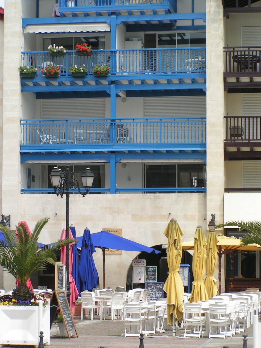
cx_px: 130
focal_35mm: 119
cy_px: 174
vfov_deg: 16.6
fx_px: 1197
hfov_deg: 12.4
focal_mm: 18.2
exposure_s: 1/320
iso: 50
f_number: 5.6
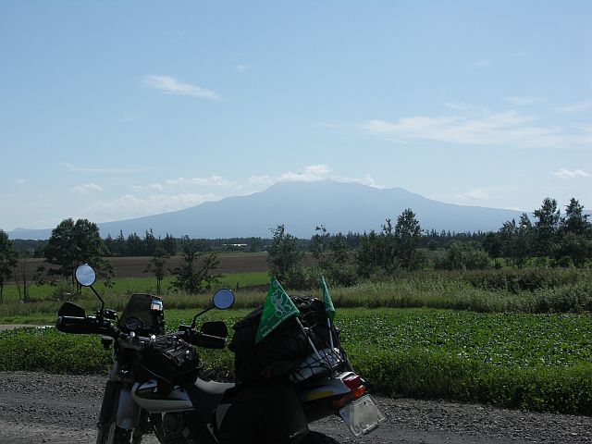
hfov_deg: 33.2
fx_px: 992
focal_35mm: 58
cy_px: 222
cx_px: 296
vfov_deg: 25.2
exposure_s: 1/320
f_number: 7.1
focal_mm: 15
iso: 50
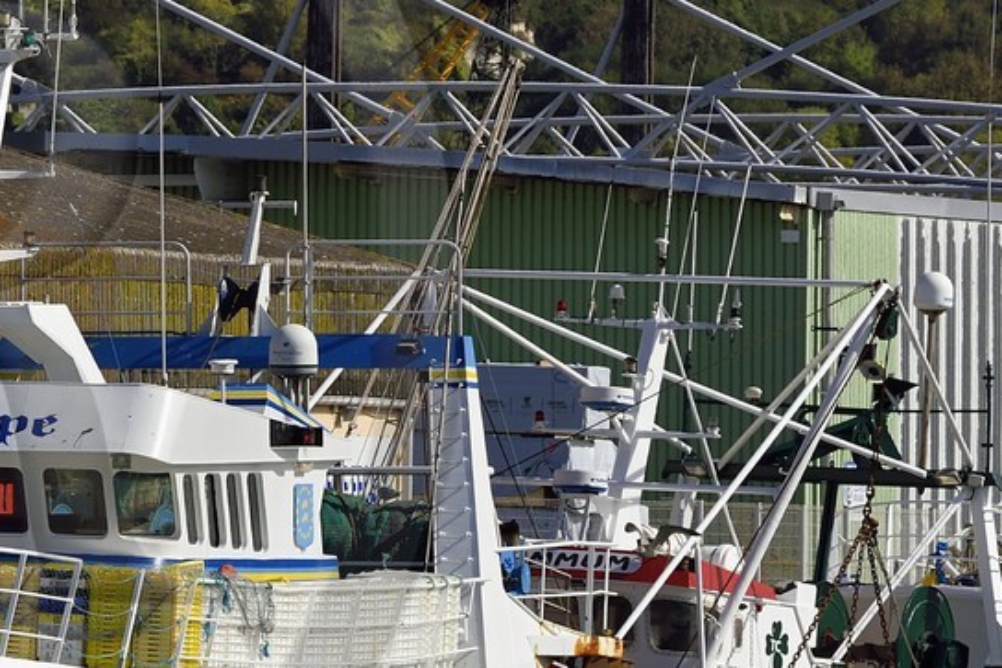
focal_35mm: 588
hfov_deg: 3.5
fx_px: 16369
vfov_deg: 2.3
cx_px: -306
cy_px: 304
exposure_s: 1/500
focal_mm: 200
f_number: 11
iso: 200
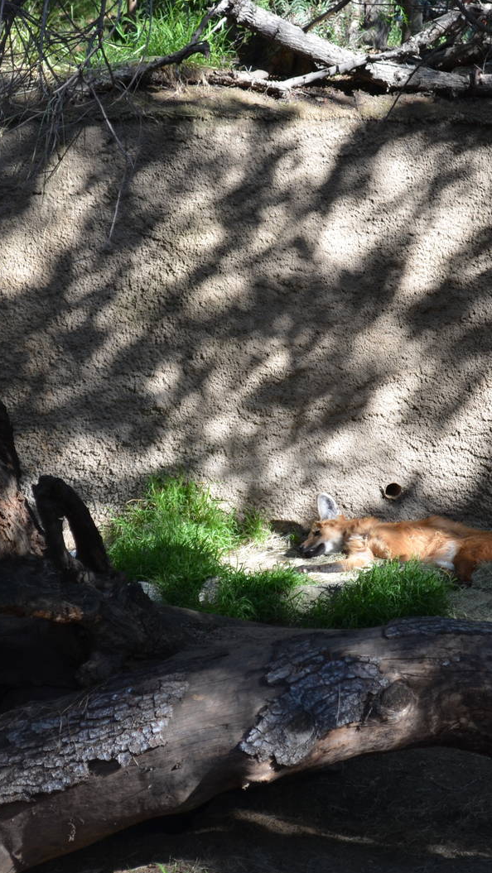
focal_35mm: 131
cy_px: 437
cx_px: 255
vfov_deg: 16.4
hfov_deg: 9.3
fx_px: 3031
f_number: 6.3
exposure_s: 1/160
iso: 200
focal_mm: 55
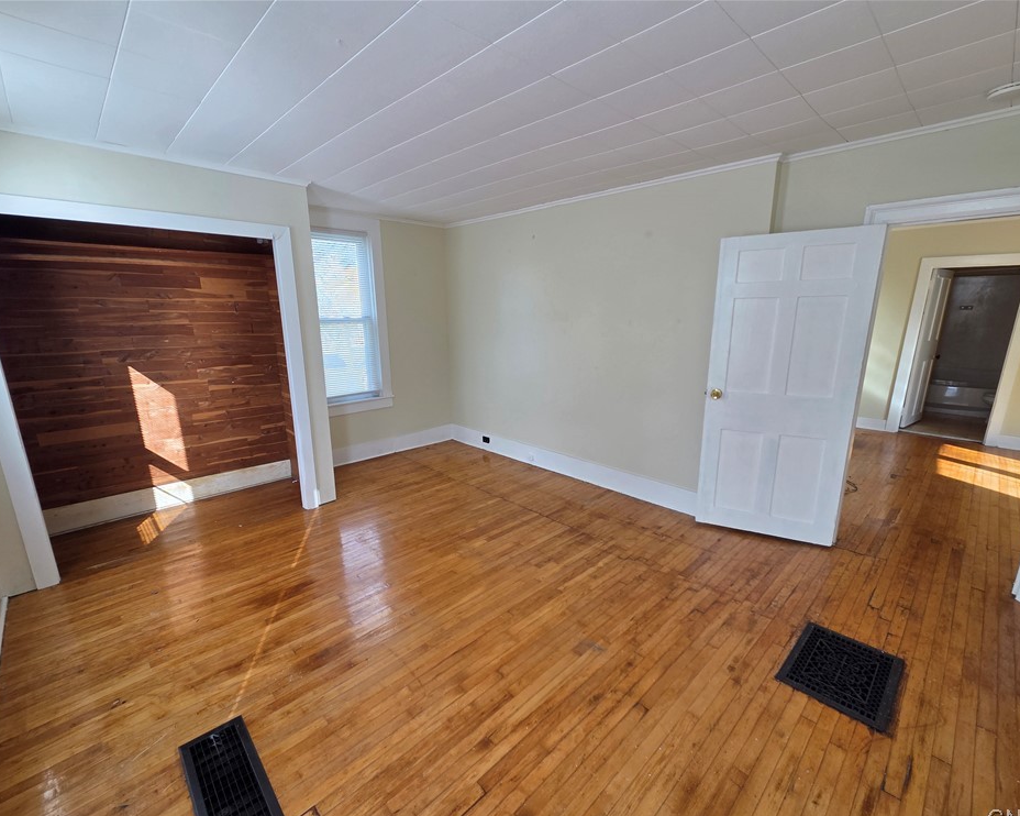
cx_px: 502
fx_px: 423
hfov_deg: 100.7
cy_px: 421
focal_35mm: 14
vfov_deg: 87.9
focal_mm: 2.2
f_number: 2.2
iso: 64
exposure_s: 1/120
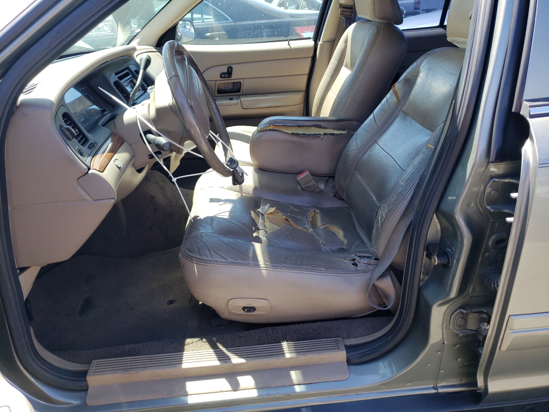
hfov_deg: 67.3
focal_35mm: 26
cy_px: 206
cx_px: 274
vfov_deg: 53.1
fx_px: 412
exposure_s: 1/370
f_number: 1.5
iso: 50
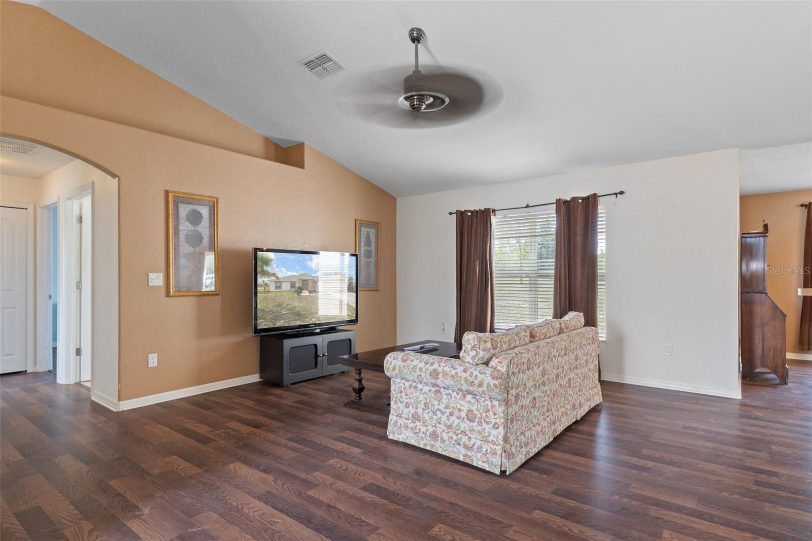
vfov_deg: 67.4
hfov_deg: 90.0
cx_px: 406
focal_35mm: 18
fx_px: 406
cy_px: 270
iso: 250
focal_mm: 12
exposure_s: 1
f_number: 8
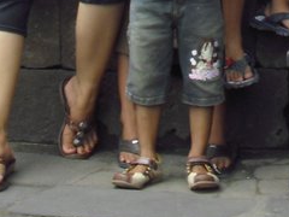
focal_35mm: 162
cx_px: 303
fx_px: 1352
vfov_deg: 8.7
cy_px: -213
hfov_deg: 12.0
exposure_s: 1/60
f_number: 8
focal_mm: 6.2
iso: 100
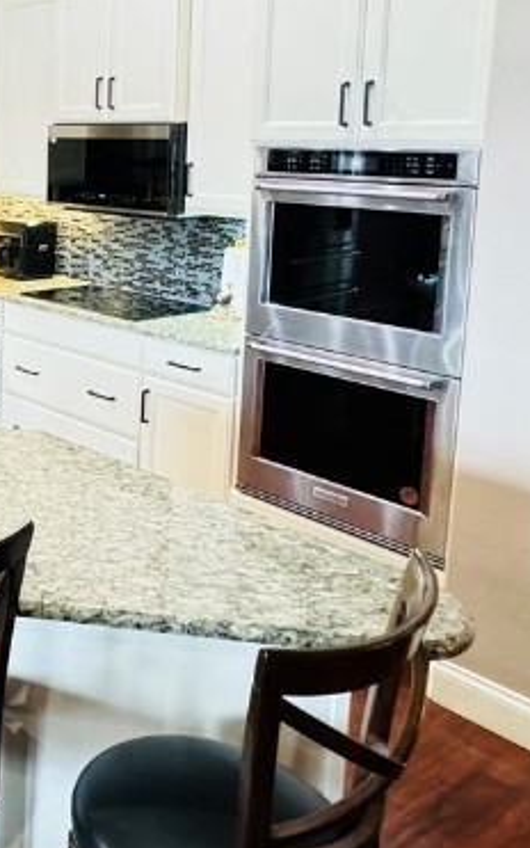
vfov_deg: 47.0
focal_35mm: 41
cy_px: 249
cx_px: -142
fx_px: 947
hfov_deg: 26.8
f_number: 2.2
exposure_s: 1/60
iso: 640
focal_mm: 2.22
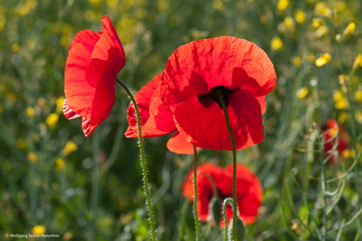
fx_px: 1583
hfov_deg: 13.0
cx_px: 181
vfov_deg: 8.7
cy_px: 120
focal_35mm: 158
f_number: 10
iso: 200
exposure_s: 1/400
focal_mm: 105
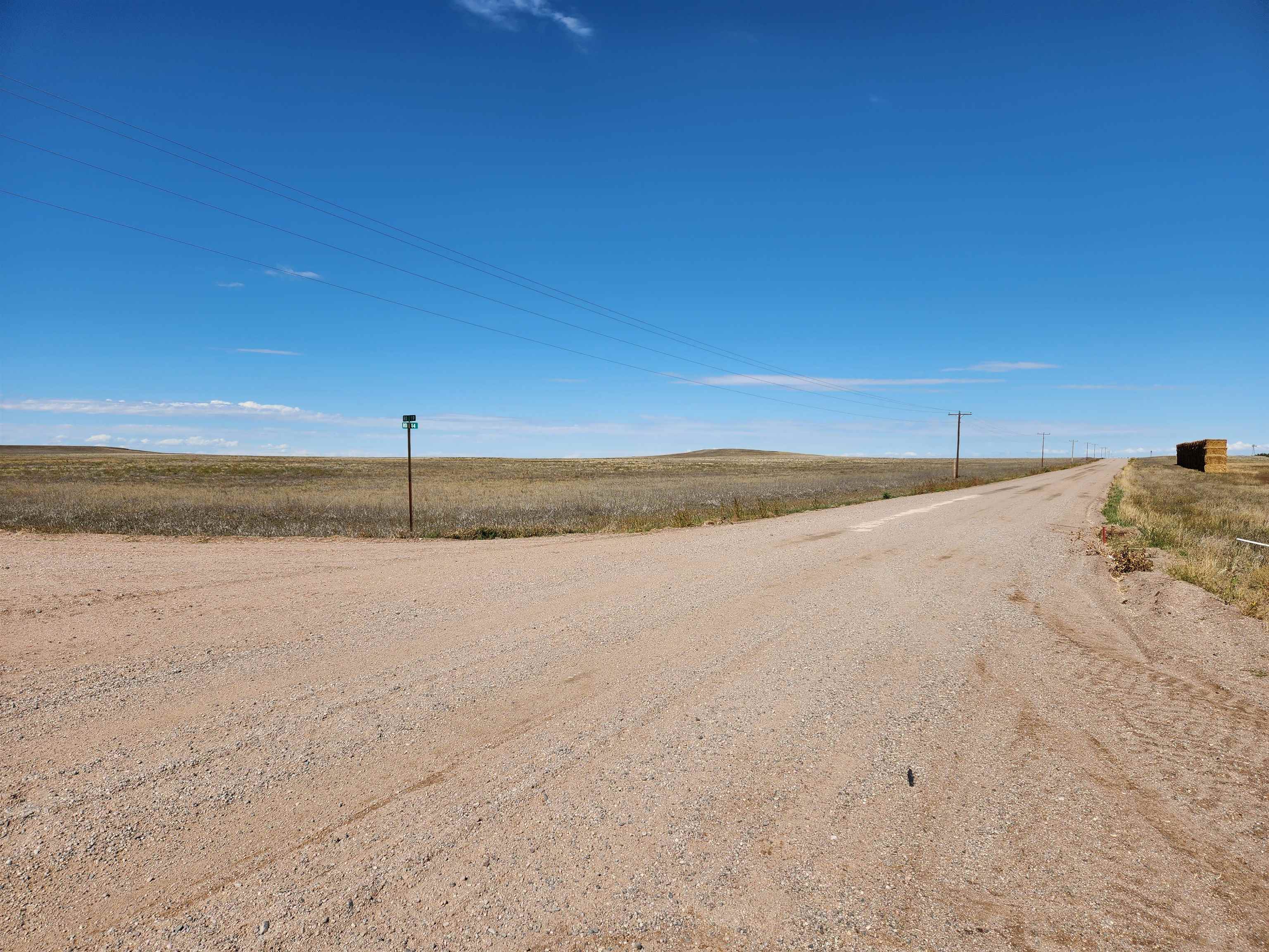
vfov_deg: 58.9
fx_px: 843
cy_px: 476
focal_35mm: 23
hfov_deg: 73.9
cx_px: 634
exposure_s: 1/2737
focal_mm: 5.4
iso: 20
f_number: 1.8
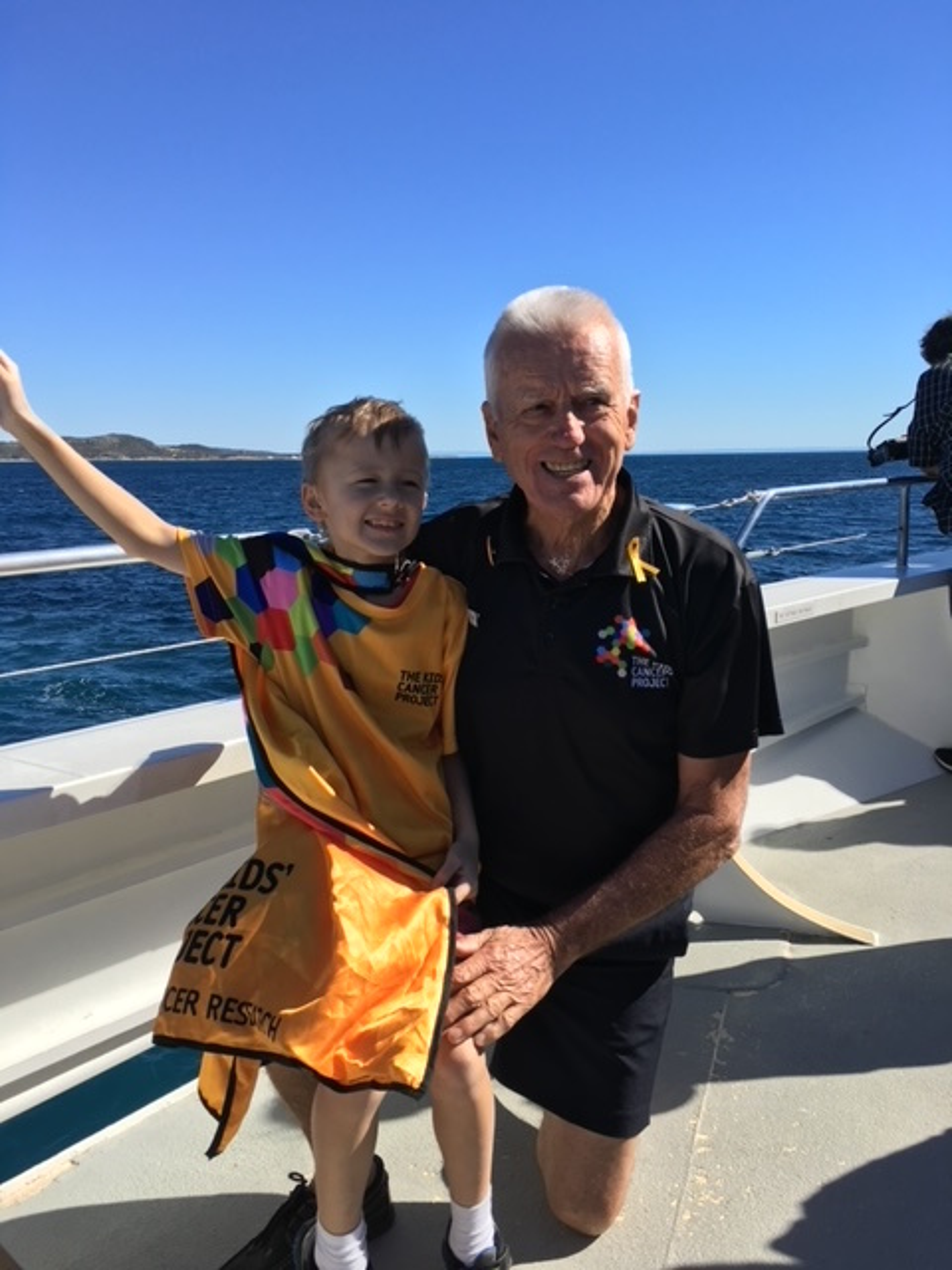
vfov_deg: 61.7
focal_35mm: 29
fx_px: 1063
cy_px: 635
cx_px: 476
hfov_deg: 48.2
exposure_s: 1/1304
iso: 25
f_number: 2.2
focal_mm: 4.15
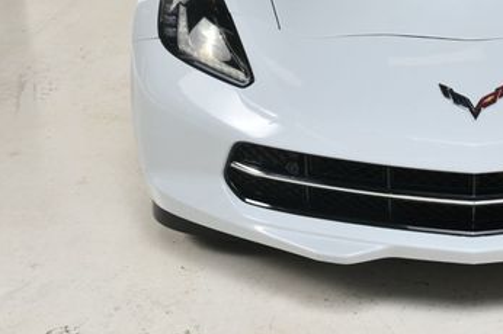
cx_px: 464
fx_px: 1033
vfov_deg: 18.1
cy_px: 29
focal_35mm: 74
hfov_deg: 26.4
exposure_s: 1/160
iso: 100
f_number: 13
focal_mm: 27
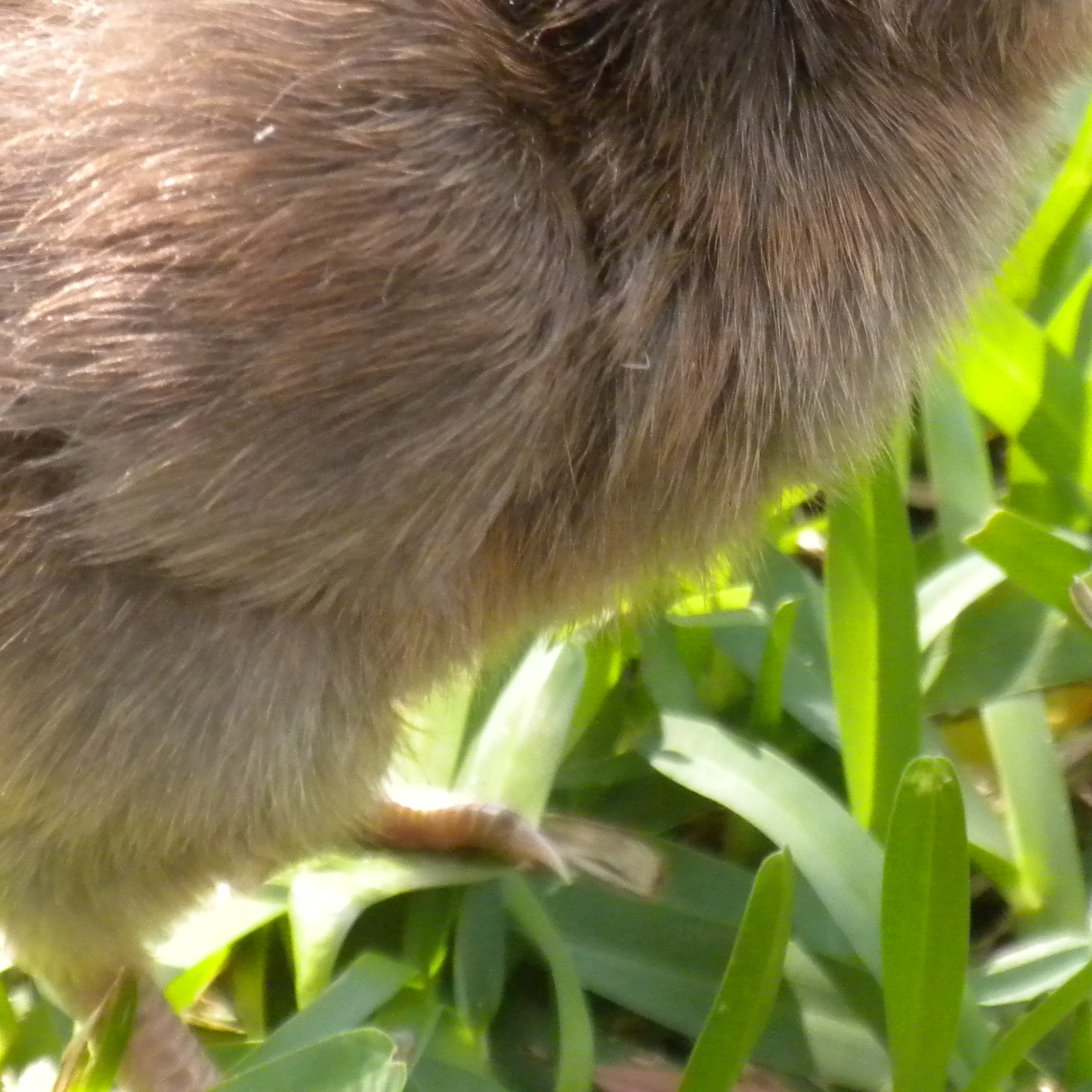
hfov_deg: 15.6
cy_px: 270
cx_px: 803
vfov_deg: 15.6
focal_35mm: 111
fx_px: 3962
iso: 400
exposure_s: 1/142
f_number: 4.3
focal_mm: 9.1
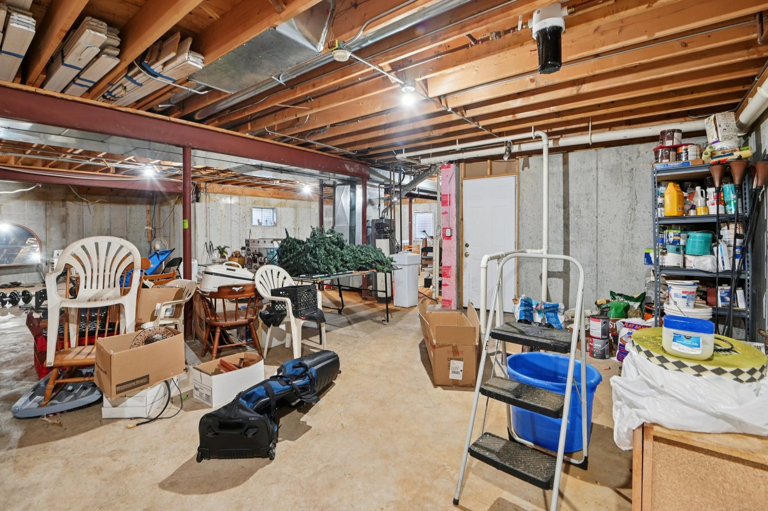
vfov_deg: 73.7
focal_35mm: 16
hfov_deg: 96.8
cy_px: 256
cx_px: 384
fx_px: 341
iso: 400
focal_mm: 16
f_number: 13
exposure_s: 1.6
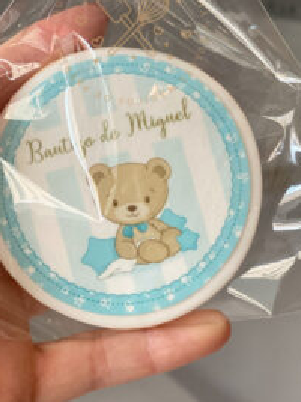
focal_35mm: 84
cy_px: 82
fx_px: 975
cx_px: 142
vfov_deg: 23.0
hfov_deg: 17.6
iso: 125
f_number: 2
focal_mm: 6
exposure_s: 1/100
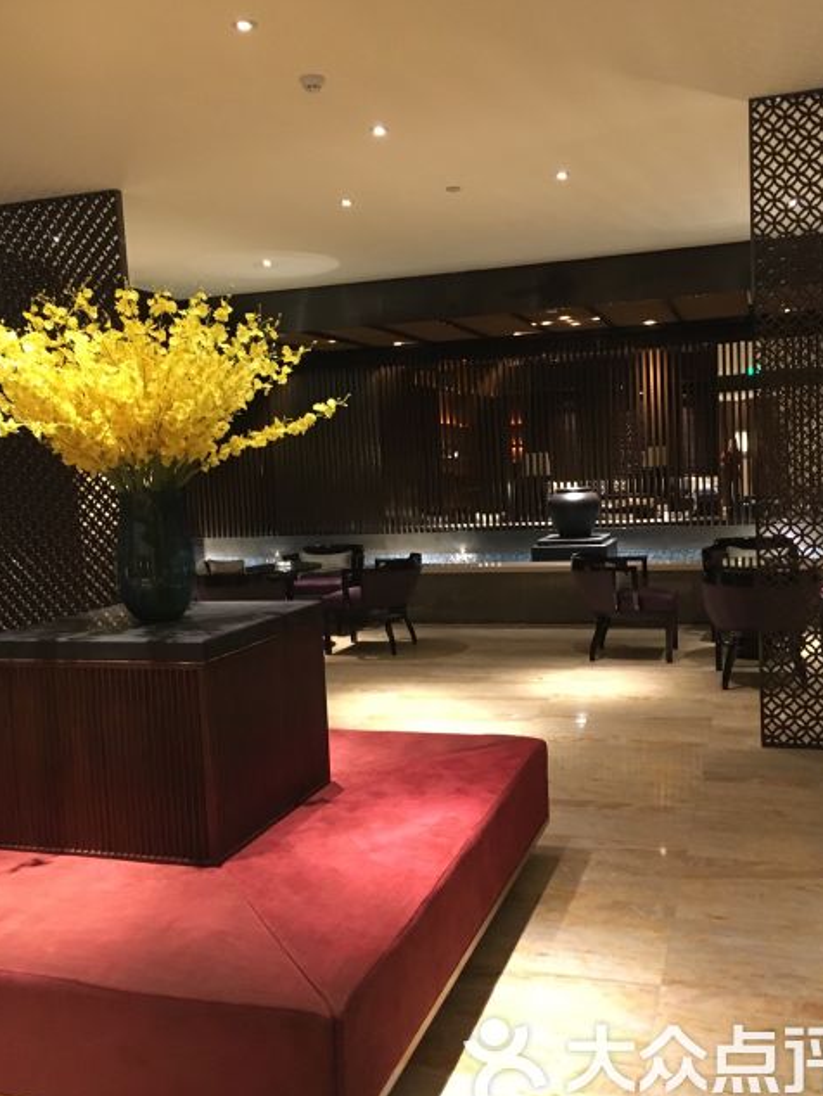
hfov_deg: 44.2
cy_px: 545
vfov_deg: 56.8
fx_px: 1014
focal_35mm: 32
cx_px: 443
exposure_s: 1/17
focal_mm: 4.15
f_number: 2.2
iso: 200
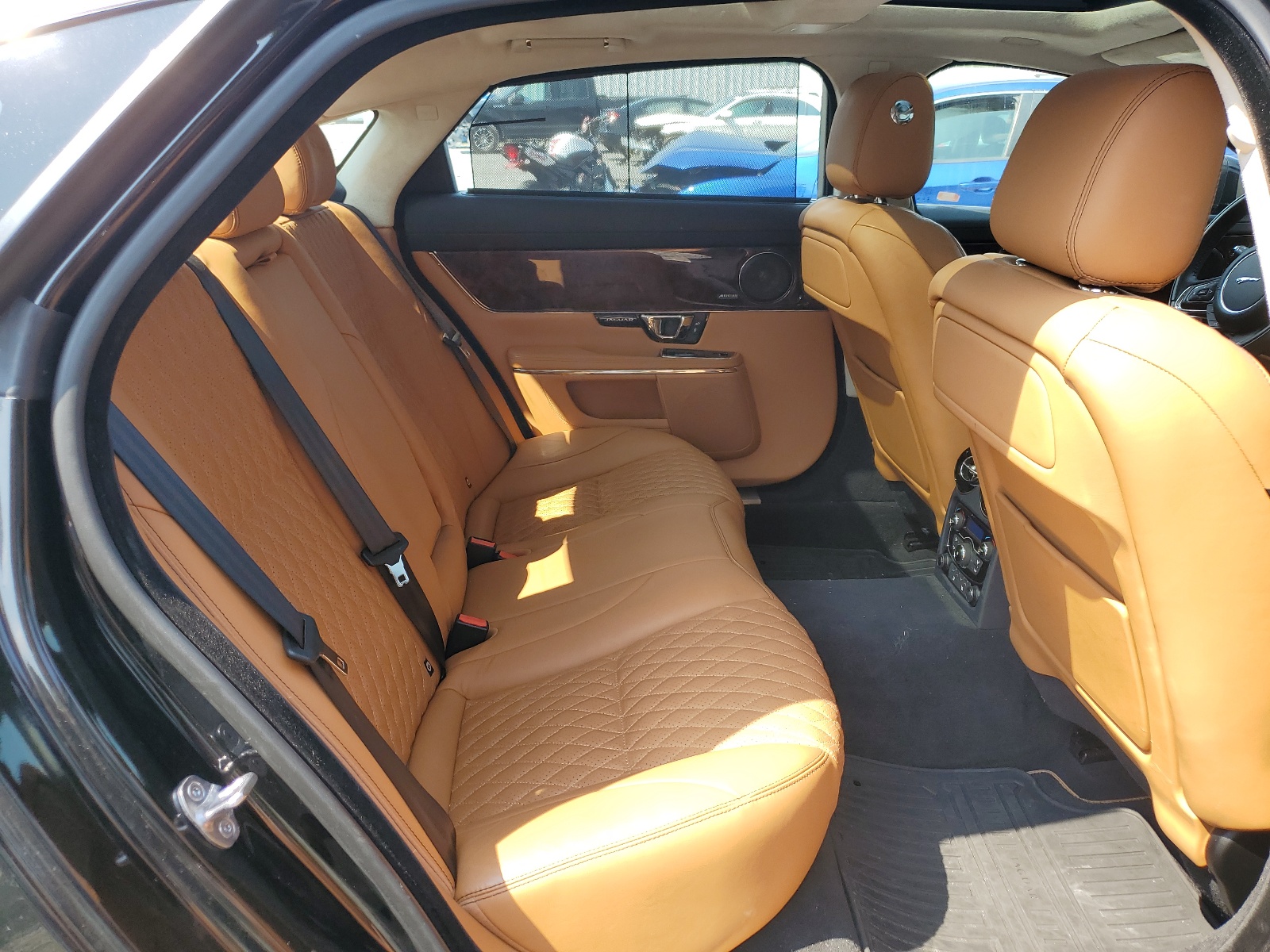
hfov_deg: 67.3
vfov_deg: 53.1
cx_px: 635
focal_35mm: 26
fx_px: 954
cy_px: 476
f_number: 1.5
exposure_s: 1/455
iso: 50
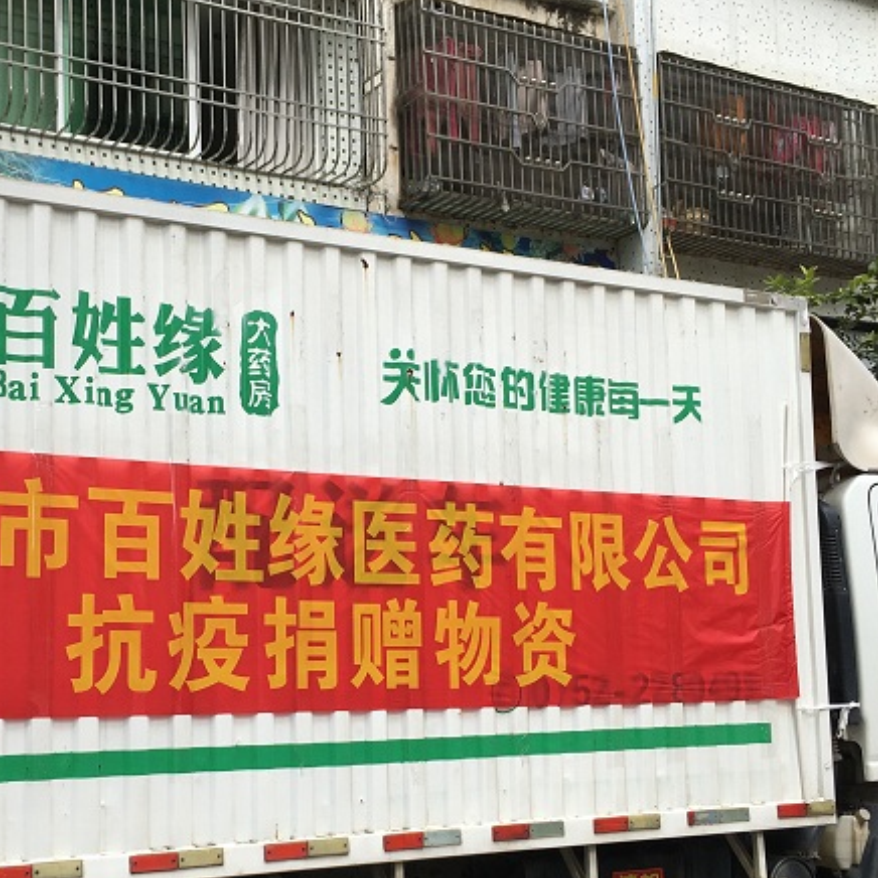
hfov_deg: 35.7
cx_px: 298
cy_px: 534
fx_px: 1349
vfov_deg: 35.9
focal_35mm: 47
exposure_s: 1/746
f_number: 2.2
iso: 25
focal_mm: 4.15
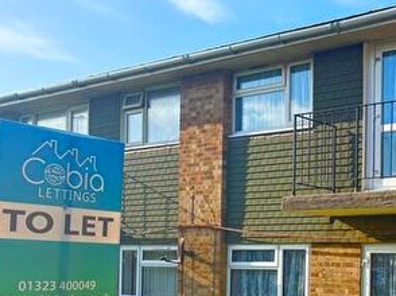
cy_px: 258
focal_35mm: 62
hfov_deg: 29.2
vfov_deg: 23.1
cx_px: 397
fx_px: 709
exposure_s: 1/1953
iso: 50
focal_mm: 5.96
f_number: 1.6
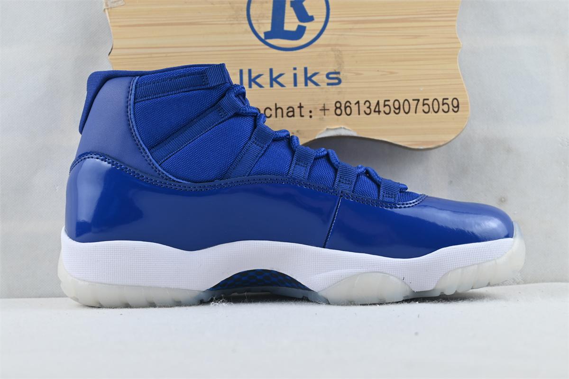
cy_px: 190
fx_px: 747
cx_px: 284
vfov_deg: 28.5
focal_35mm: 47
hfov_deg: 41.7
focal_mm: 31.5
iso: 100
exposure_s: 1/40
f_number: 5
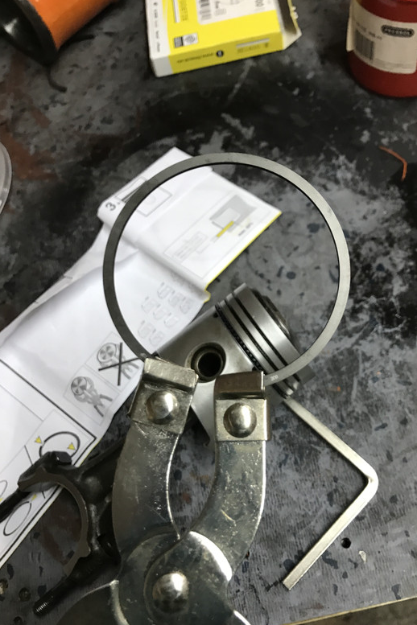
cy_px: 311
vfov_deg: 61.9
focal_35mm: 30
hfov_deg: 43.5
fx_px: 521
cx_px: 237
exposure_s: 1/17
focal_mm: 3.99
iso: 50
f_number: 1.8
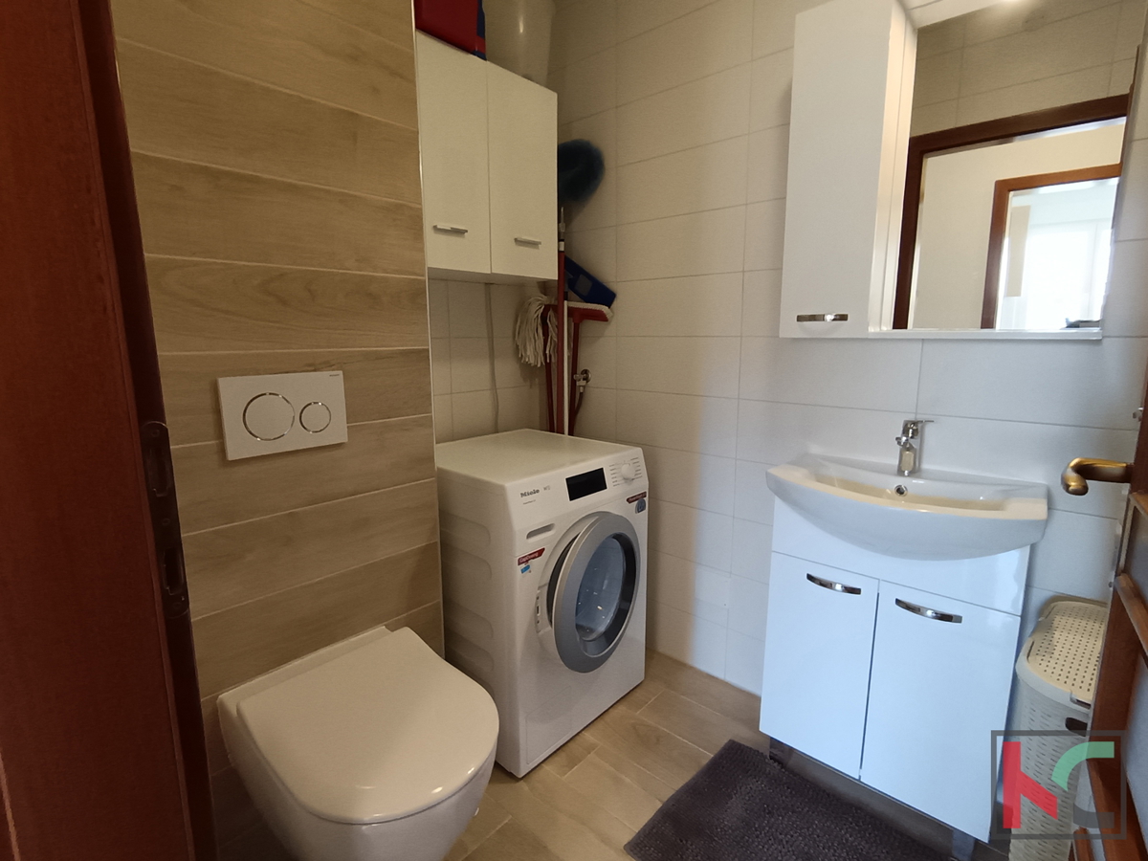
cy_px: 430
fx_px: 564
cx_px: 574
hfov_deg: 91.0
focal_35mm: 17
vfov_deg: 74.7
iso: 810
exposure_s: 1/33.3
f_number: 2.2
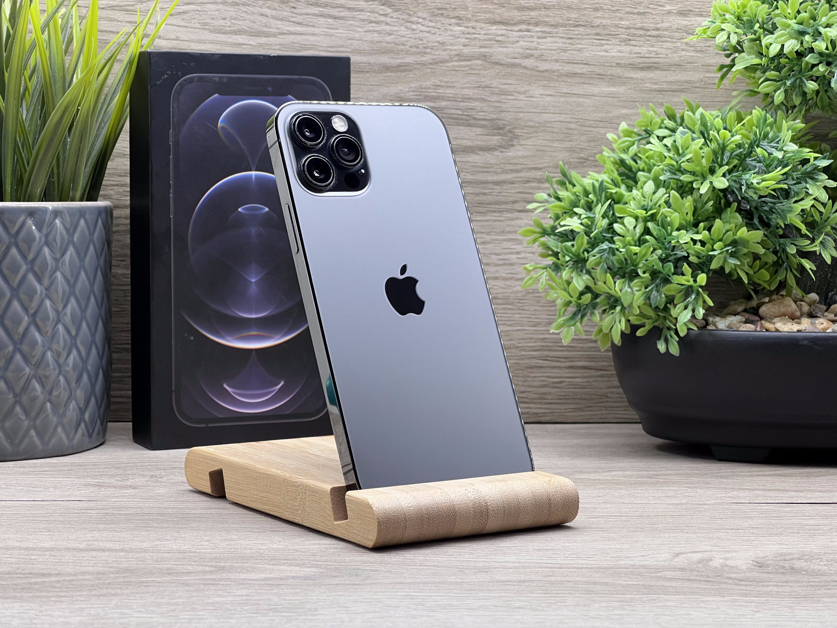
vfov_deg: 19.1
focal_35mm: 77
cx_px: 418
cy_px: 314
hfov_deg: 25.3
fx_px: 1862
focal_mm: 9
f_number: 2.8
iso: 100
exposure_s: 1/100
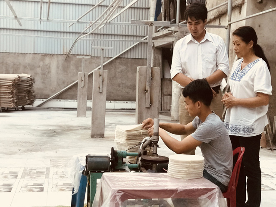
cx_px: 138
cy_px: 104
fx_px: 454
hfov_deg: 33.8
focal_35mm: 57
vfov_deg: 25.7
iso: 125
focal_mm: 6.6
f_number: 2.8
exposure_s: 1/50
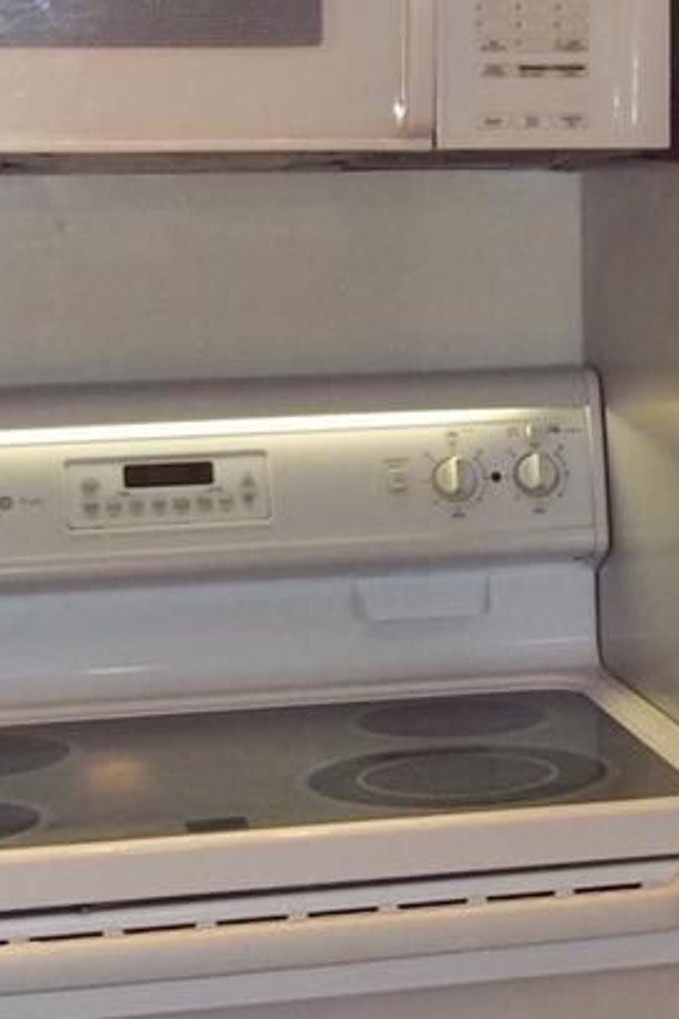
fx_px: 3112
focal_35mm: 110
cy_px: 297
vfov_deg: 18.5
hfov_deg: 12.2
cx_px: 774
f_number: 3.1
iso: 160
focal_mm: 6.5
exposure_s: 1/30
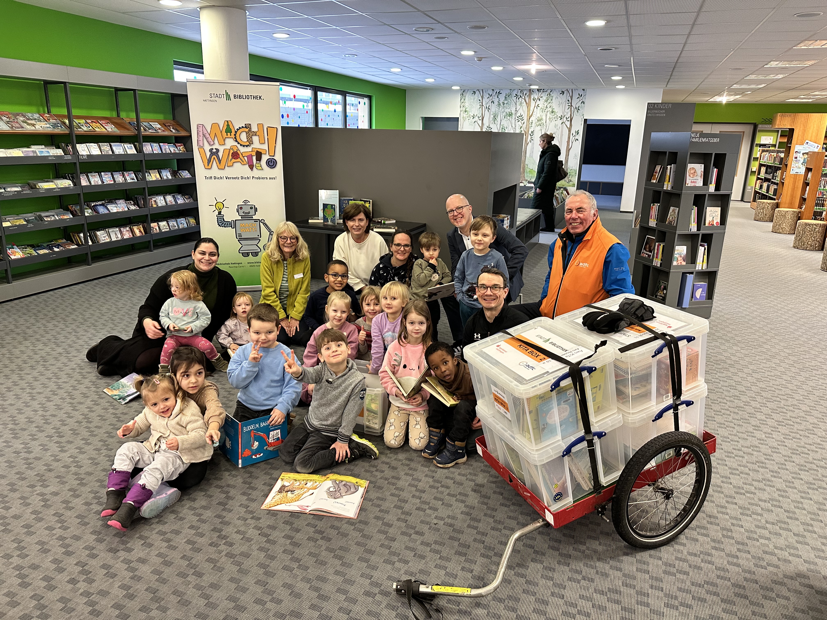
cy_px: 310
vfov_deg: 56.8
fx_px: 573
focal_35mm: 24
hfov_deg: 71.6
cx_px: 414
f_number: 1.78
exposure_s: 1/50
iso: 250
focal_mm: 6.86
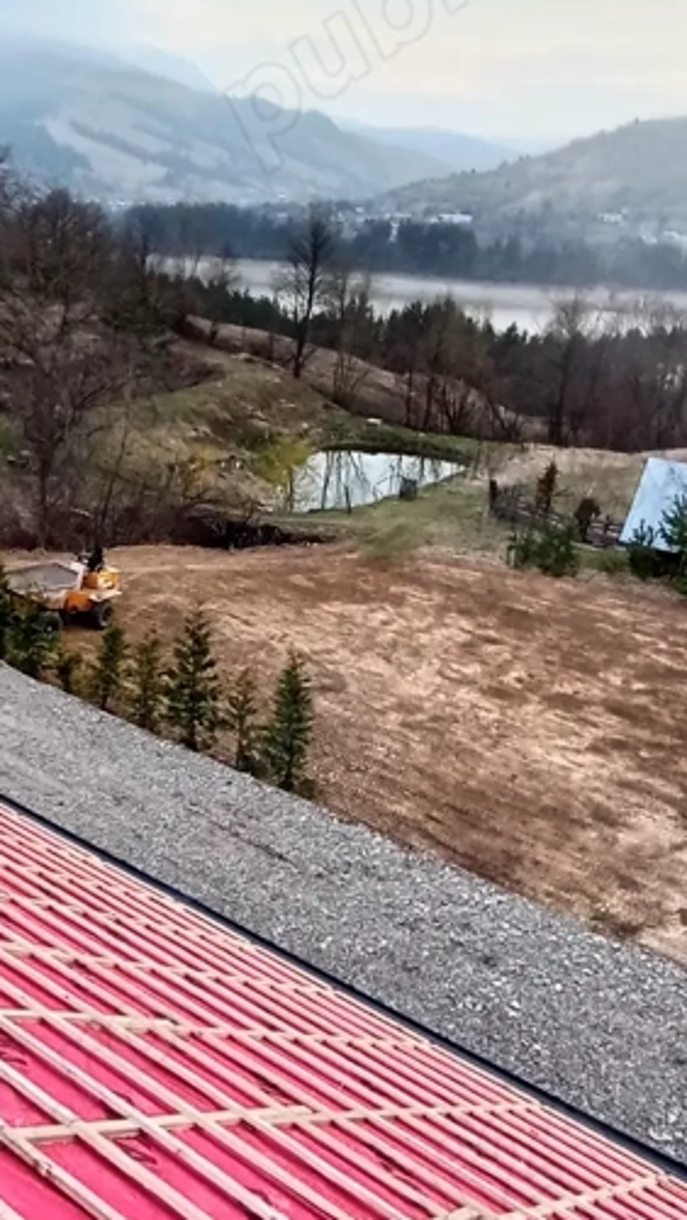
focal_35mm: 37
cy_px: 611
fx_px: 1198
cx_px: 197
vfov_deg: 54.0
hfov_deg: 31.6
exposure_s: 1/100
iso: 104
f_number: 2.2
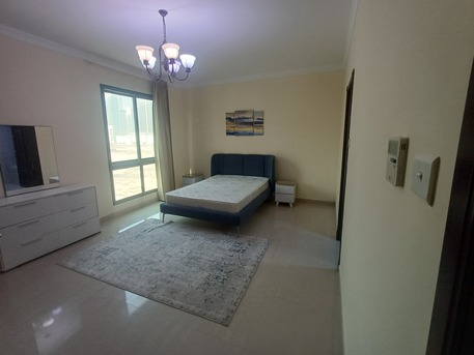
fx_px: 219
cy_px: 178
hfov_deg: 94.5
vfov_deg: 78.1
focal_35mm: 16
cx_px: 237
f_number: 2.2
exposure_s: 1/50
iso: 80
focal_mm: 1.64
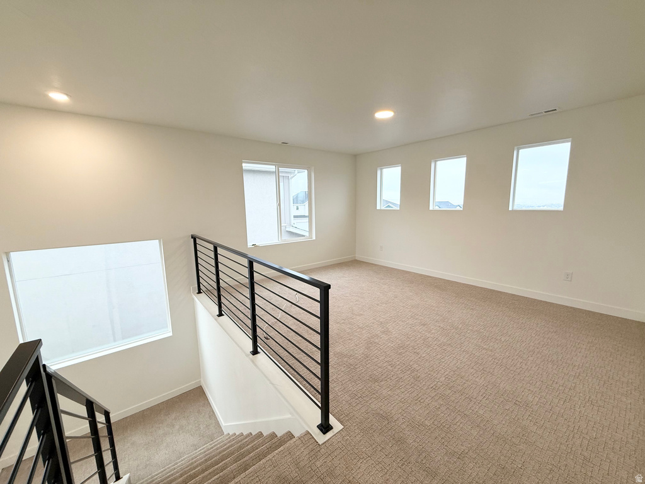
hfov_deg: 102.1
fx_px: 261
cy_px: 242
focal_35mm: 14
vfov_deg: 85.7
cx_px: 322
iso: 125
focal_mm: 2.22
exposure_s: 1/120
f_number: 2.2
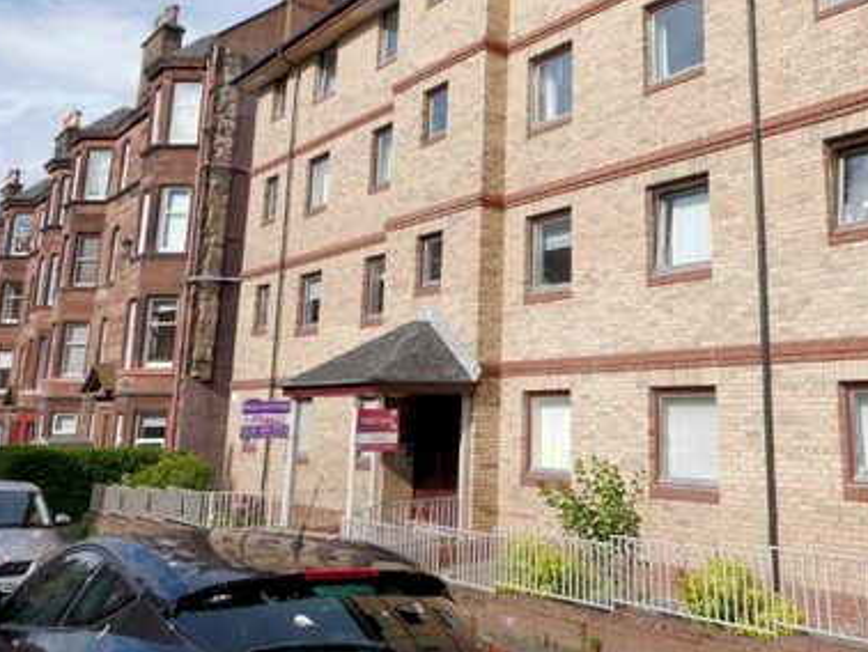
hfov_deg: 48.5
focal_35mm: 37
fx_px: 928
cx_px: 630
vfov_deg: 38.0
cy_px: 192
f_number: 6.3
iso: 200
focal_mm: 10
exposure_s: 1/320
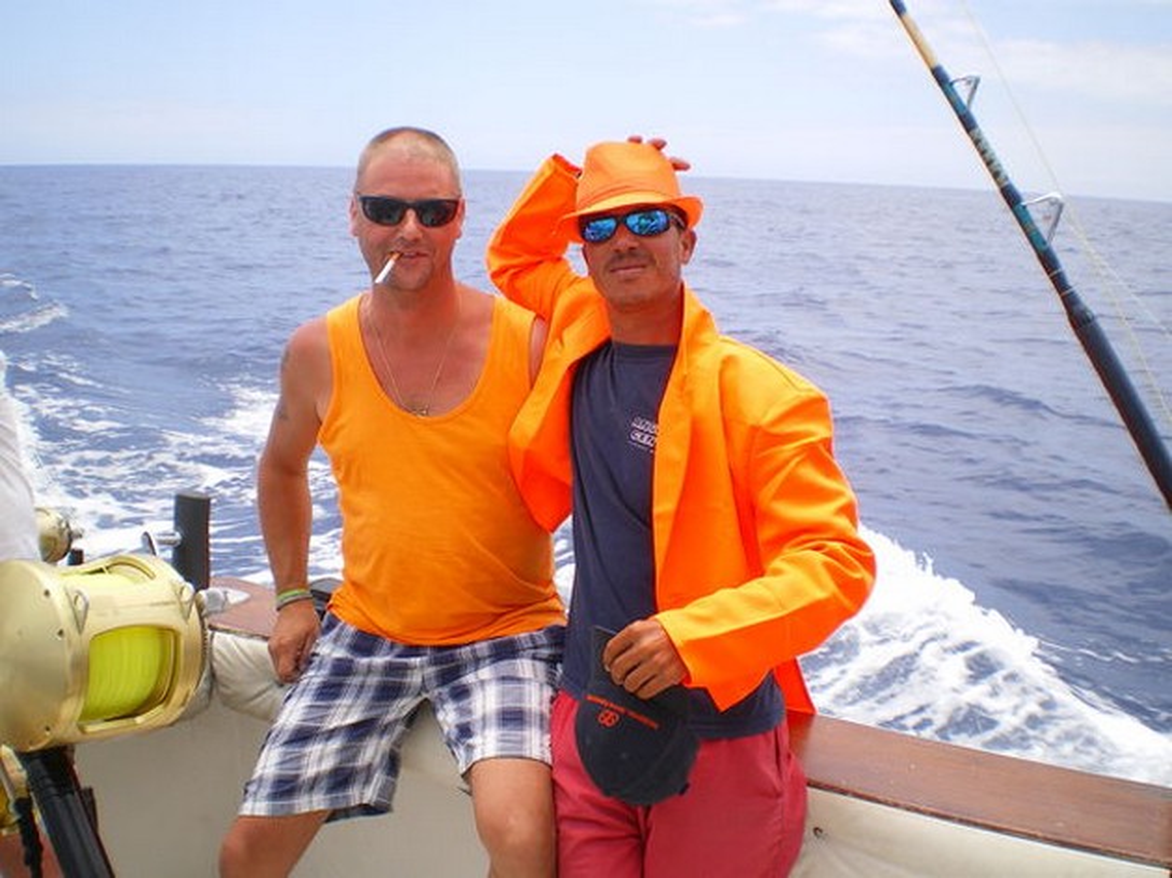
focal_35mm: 36
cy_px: 439
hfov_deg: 51.4
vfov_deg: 39.6
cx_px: 586
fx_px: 1218
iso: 50
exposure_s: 1/320
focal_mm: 6.3
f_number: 4.6
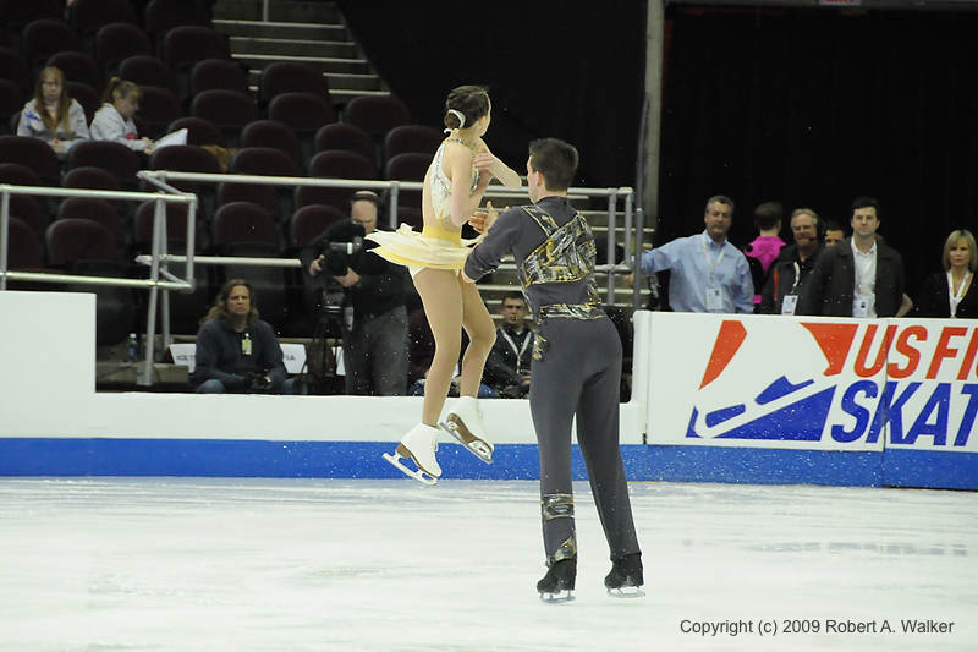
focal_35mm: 225
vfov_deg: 6.1
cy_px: 326
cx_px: 489
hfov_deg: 9.2
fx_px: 6111
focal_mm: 150
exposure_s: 1/640
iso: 3200
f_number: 5.6
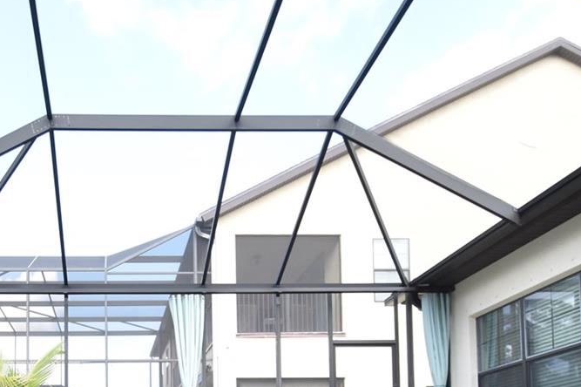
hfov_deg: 50.3
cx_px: 125
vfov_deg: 31.8
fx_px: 581
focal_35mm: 36
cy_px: 445
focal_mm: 10
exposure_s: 1/500
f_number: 3.5
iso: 800
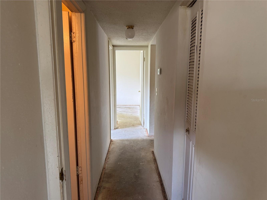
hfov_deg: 71.6
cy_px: 100
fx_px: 185
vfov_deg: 56.8
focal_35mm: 24
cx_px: 134
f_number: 1.78
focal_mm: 6.76
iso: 200
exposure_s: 1/82
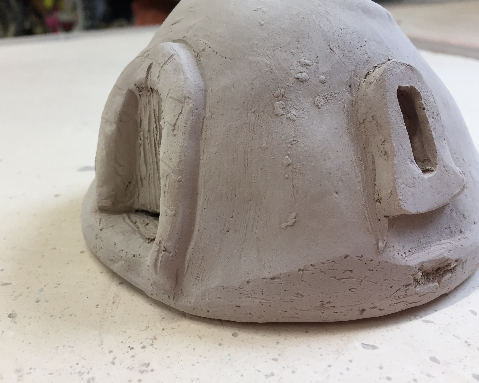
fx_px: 439
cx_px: 244
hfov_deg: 57.2
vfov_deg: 47.1
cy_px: 187
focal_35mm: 31
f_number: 2.2
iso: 32
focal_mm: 4.15
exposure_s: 1/30
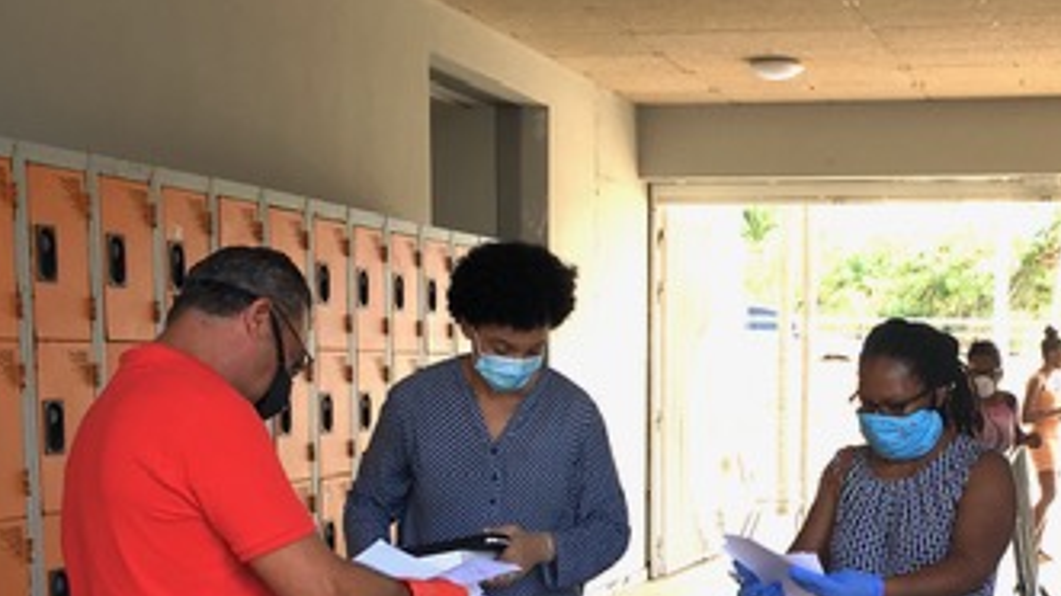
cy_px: 606
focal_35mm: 61
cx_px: 763
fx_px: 1716
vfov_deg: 19.1
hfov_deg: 33.8
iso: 25
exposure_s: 1/118
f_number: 2.2
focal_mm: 4.15
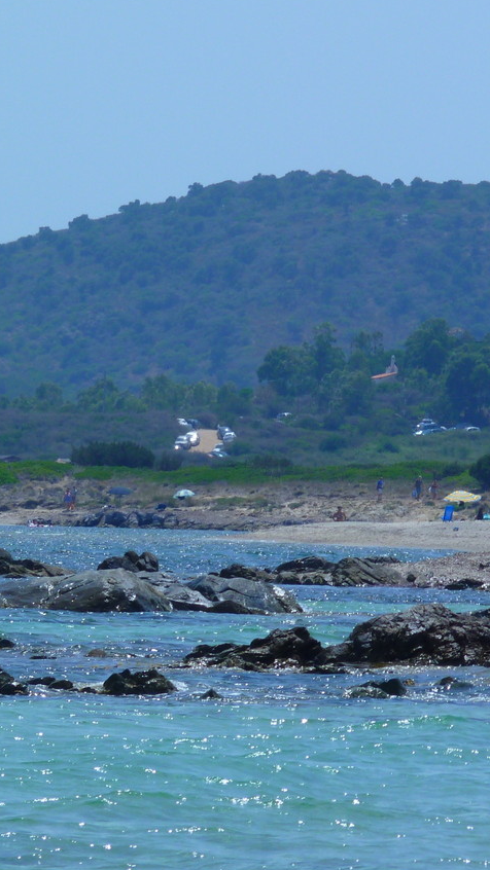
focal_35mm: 488
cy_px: 412
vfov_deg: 4.4
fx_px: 11270
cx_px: 310
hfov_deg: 2.5
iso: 80
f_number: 6.3
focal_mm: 52.7
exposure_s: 1/500
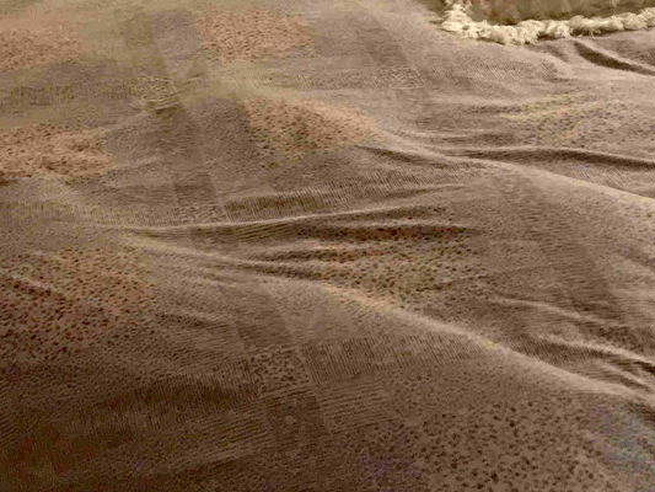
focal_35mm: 84
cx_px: 177
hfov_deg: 23.1
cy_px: -108
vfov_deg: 16.8
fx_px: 1590
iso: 80
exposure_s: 1/30
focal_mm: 3.99
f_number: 1.8
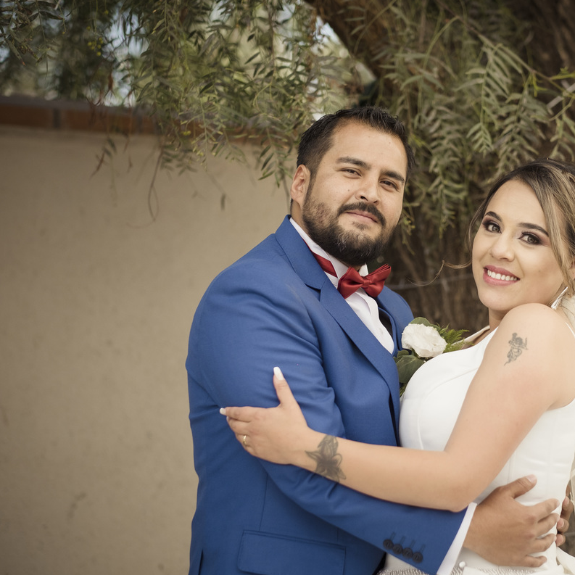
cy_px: 287
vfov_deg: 16.1
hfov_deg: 16.1
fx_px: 2030
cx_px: 411
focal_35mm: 108
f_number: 2
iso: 320
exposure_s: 1/4000
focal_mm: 56
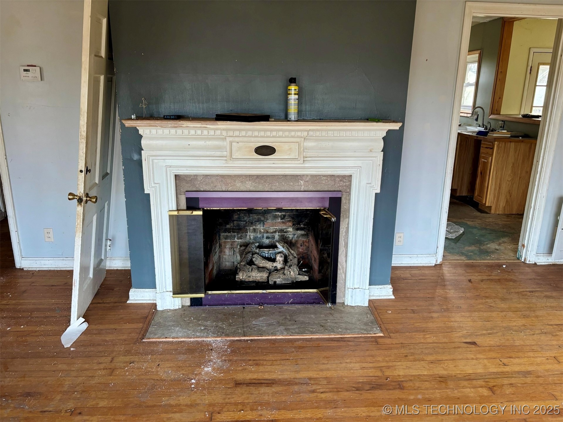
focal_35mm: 26
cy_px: 211
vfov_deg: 53.1
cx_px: 282
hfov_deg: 67.3
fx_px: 423
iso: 125
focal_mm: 5.96
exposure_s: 1/60
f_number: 1.6
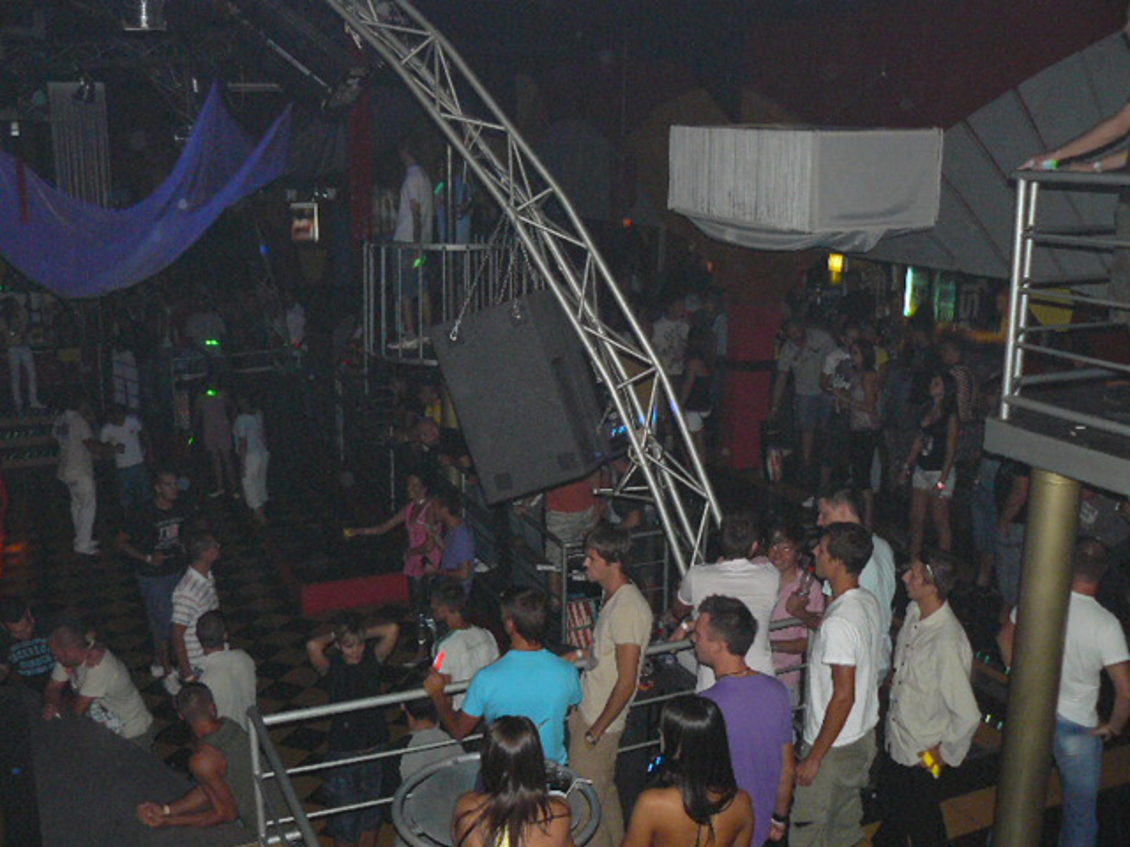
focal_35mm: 36
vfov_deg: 39.7
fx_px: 1175
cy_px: 424
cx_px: 565
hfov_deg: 51.4
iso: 400
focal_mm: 6
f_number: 2.8
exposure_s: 1/25
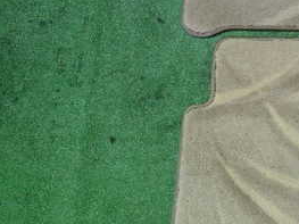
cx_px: 302
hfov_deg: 31.2
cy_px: 43
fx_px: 492
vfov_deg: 25.2
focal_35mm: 57
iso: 250
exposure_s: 1/30
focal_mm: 4.5
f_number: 2
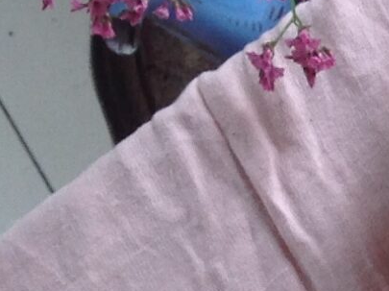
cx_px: 982
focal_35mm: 221
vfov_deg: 6.7
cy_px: 292
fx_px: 2481
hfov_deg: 8.2
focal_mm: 4.28
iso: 50
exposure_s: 1/40
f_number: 2.4
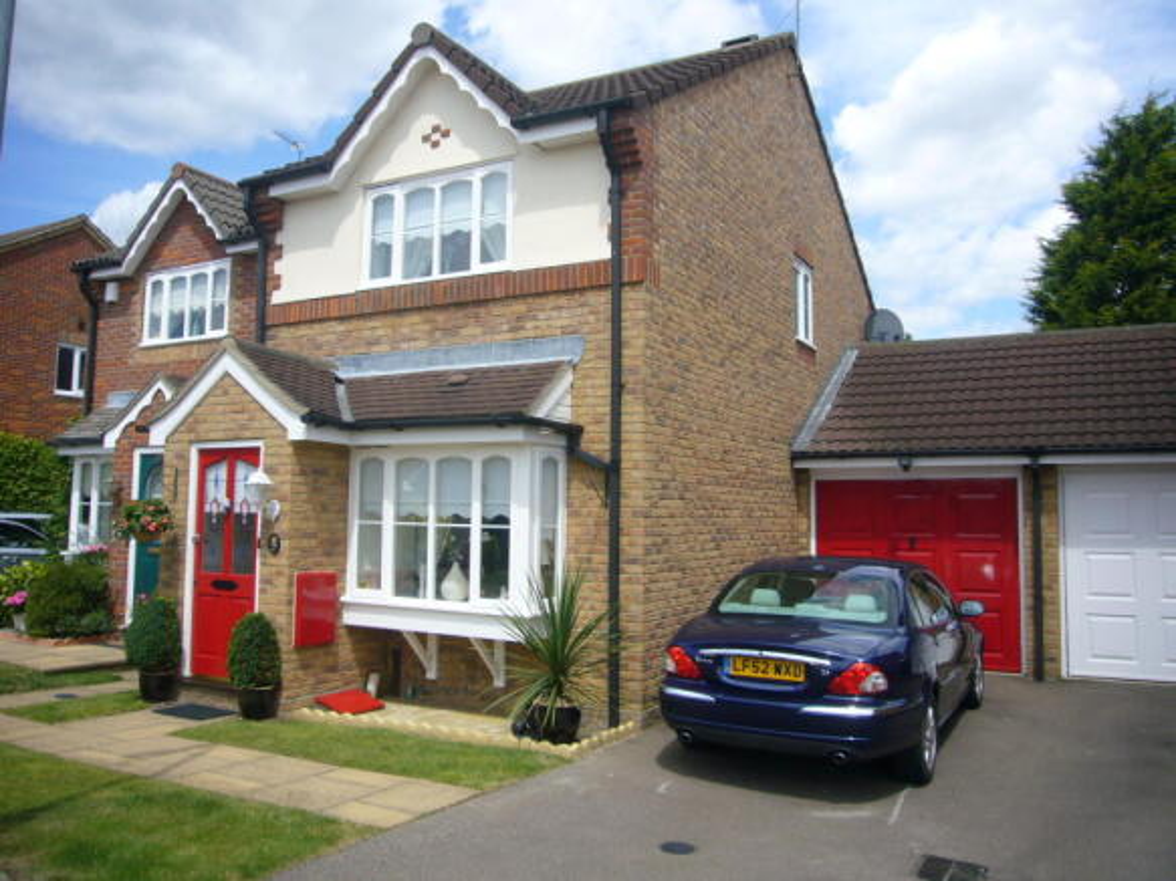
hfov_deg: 63.5
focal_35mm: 28
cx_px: 588
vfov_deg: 49.7
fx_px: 951
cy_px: 440
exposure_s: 1/250
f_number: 5.6
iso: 80
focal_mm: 4.6
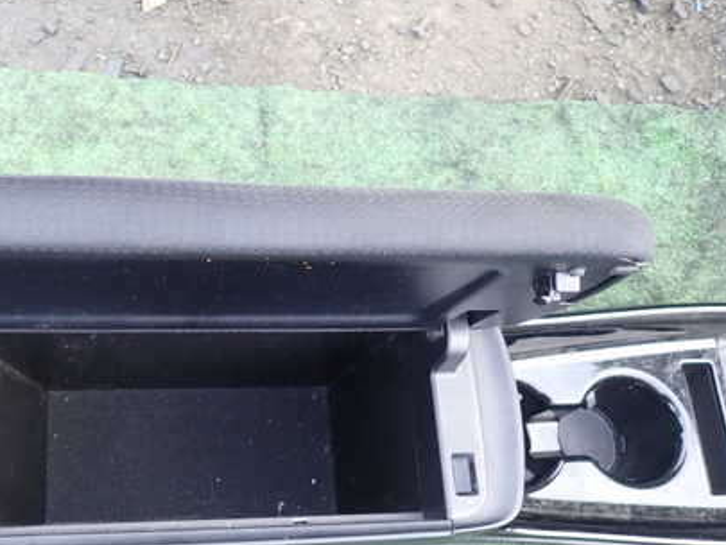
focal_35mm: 37
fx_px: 776
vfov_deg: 38.6
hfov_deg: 48.9
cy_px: 321
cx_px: 219
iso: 160
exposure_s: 1/60
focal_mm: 4.5
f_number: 2
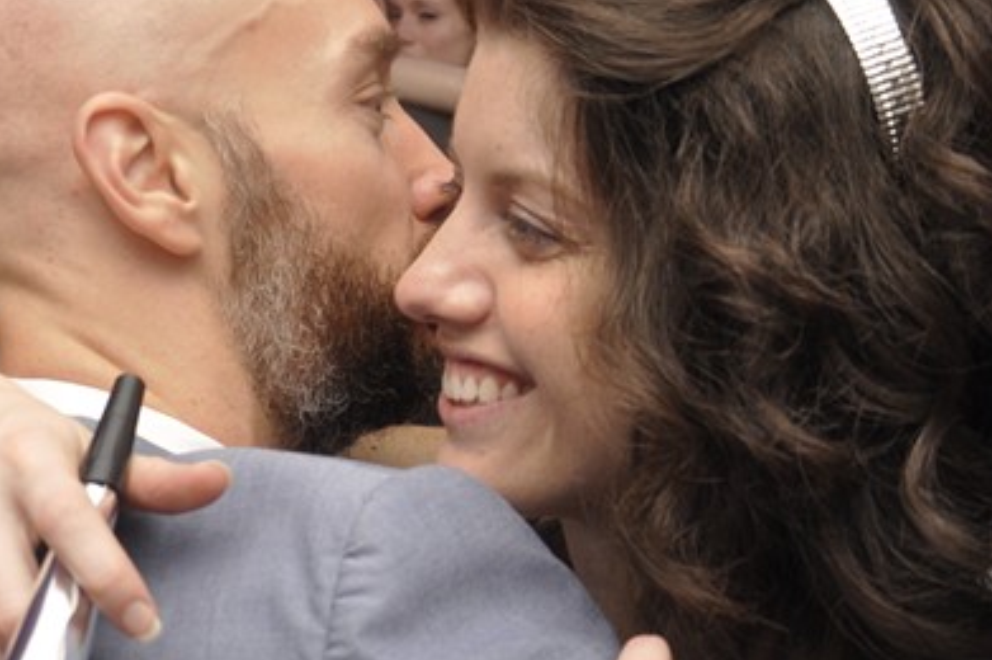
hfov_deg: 28.0
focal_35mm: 69
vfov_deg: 19.7
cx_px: 69
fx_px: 1900
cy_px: 254
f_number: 5
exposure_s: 1/60
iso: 400
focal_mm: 18
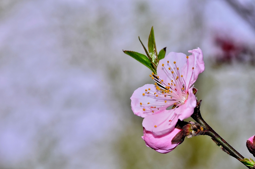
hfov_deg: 15.2
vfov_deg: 10.1
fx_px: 954
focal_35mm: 135
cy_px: 84
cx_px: 128
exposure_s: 1/80
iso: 100
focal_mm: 90
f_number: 8
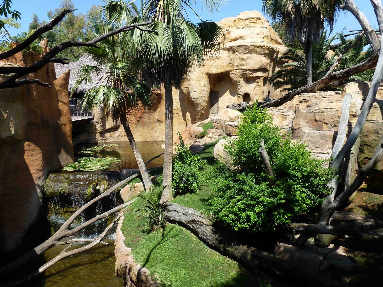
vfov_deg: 56.8
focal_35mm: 24
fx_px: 266
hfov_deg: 71.6
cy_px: 144
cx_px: 192
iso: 100
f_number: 4
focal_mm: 4.3
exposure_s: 1/500
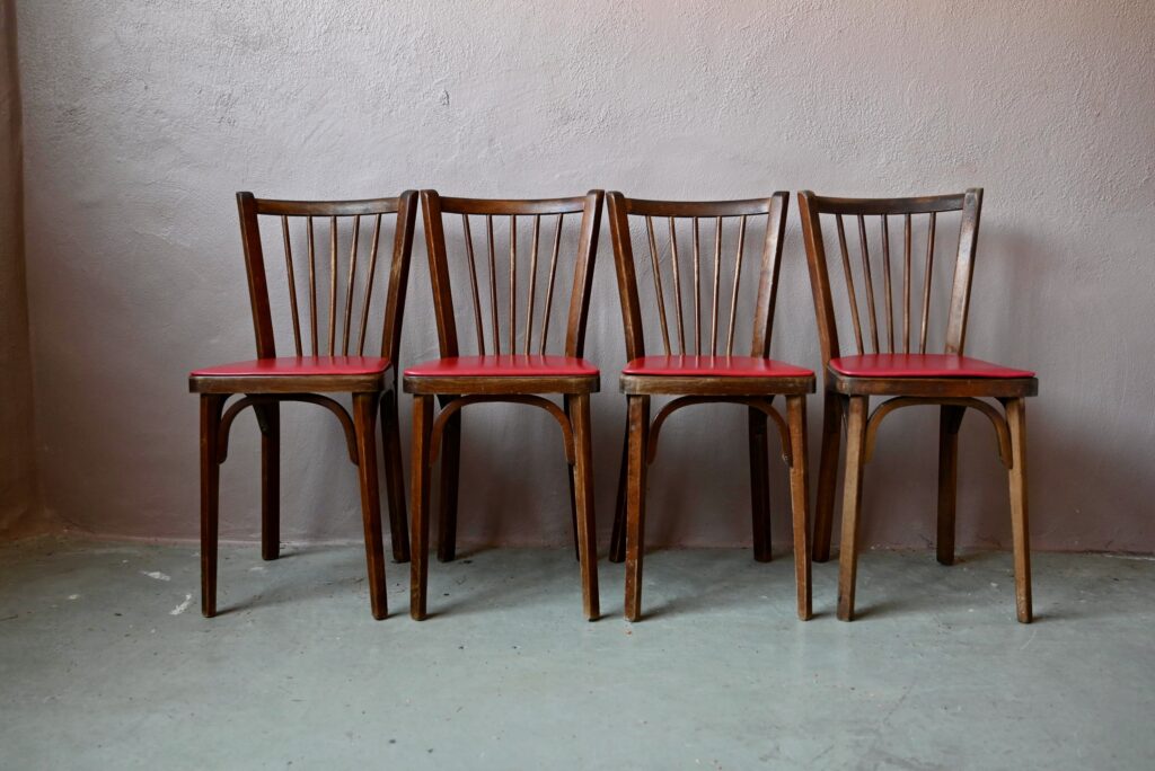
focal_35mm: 34
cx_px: 578
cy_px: 386
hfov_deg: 55.1
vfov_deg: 38.4
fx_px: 1107
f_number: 4
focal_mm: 34.5
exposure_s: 1/60
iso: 800
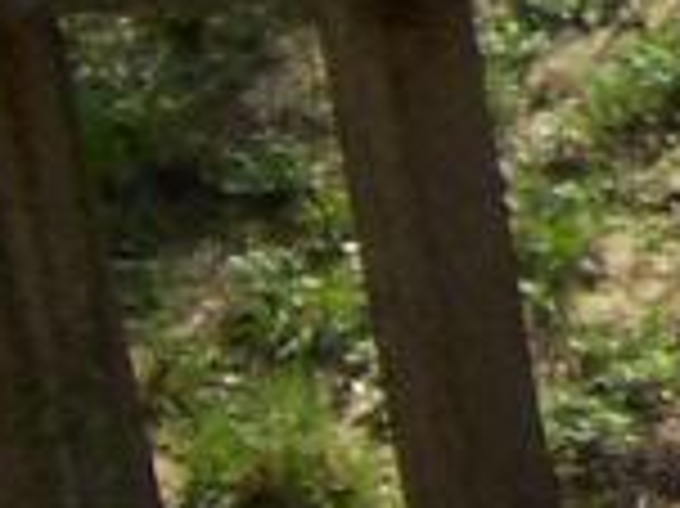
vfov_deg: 5.2
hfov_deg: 6.4
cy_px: -1196
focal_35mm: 263
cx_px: 2571
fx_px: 5162
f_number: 4
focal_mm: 5.5
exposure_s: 1/500
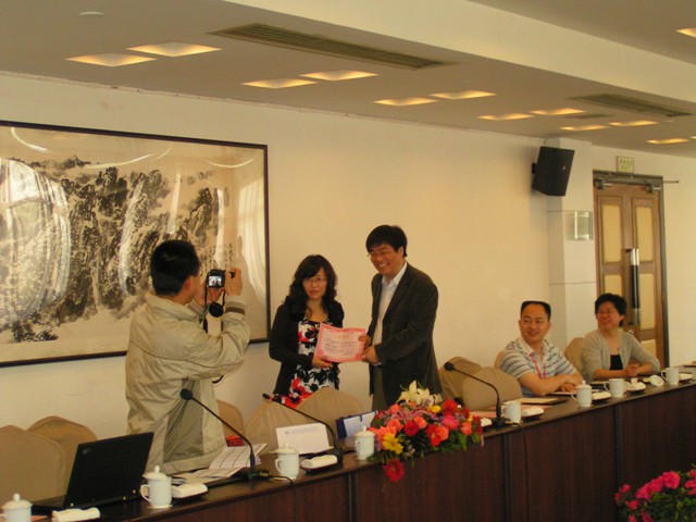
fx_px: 1267
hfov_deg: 30.7
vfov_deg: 23.3
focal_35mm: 63
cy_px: 261
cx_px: 348
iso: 200
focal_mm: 9.7
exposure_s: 1/40
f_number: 3.2
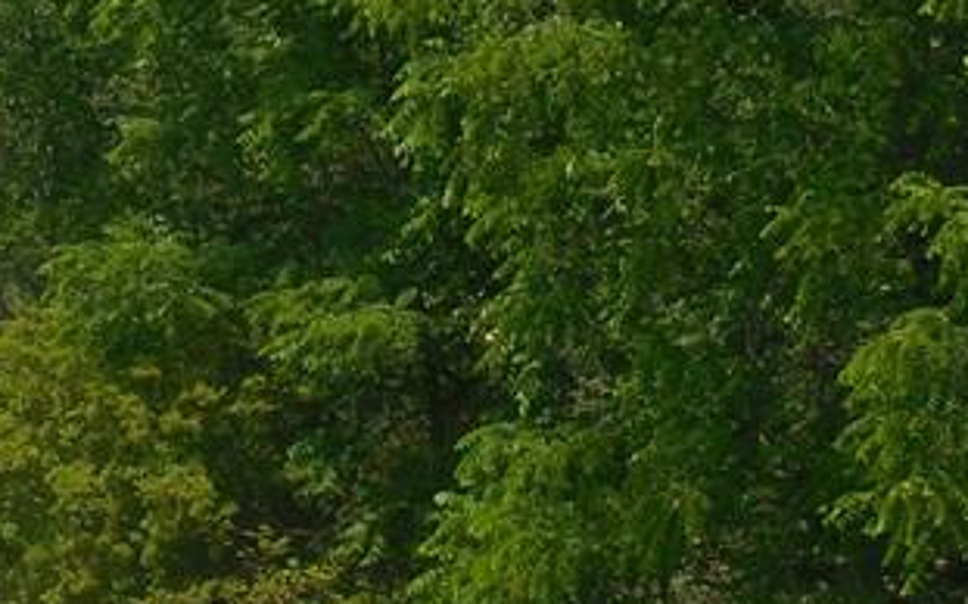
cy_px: 495
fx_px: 9017
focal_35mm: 342
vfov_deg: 3.8
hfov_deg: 6.1
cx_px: -489
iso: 125
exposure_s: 1/640
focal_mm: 17.7
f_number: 5
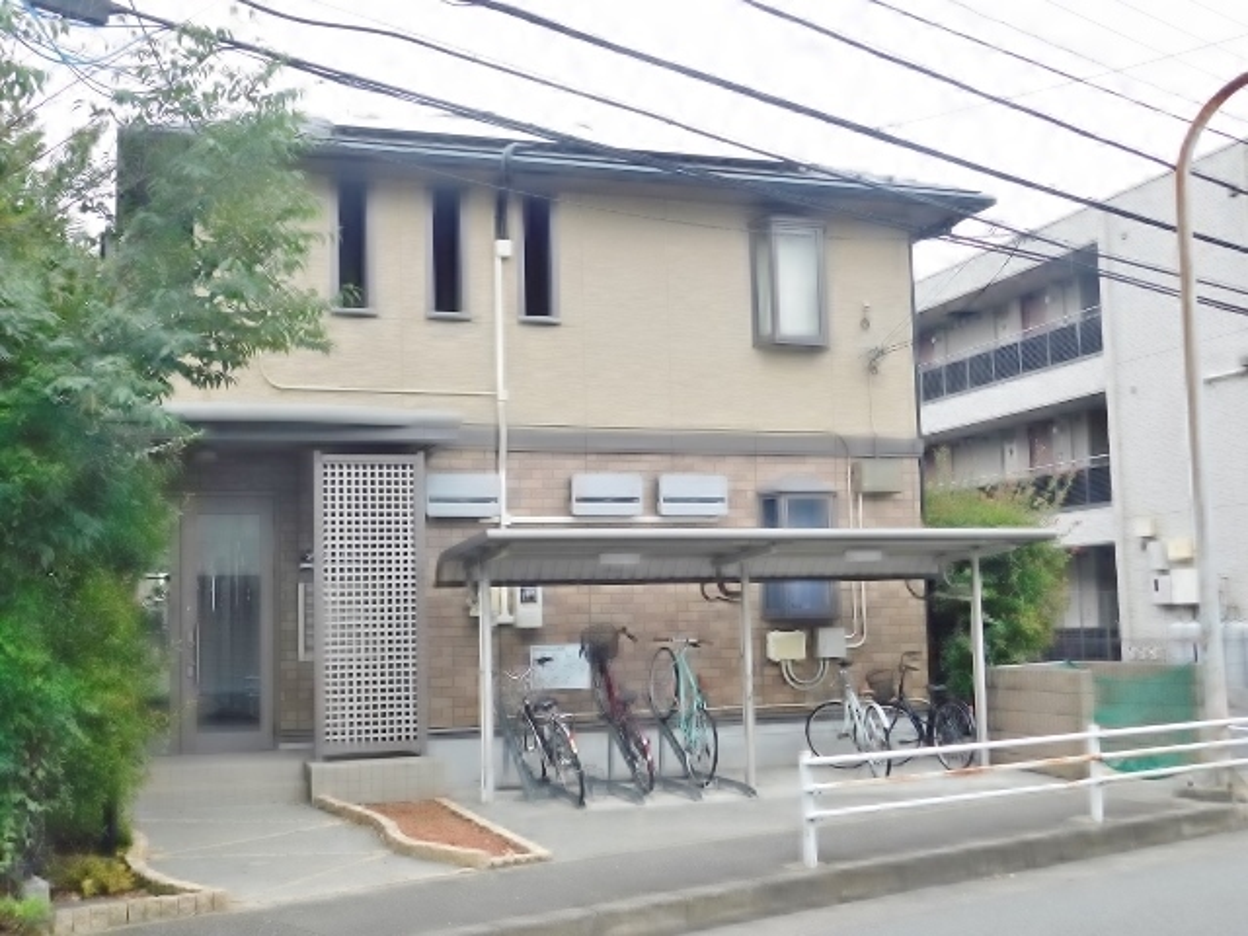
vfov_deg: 36.0
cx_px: 624
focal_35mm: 40
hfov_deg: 46.8
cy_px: 468
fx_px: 1442
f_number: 3.6
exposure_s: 1/200
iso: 125
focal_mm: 7.1
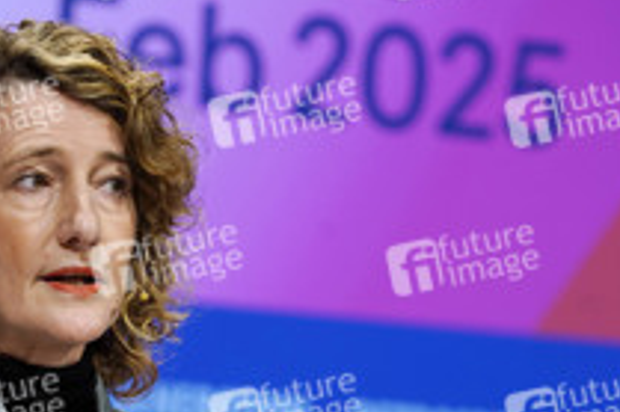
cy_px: 335
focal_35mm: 432
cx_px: 206
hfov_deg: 4.8
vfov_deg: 3.2
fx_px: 7434
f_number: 5.6
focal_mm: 200
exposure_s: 1/60
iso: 1000
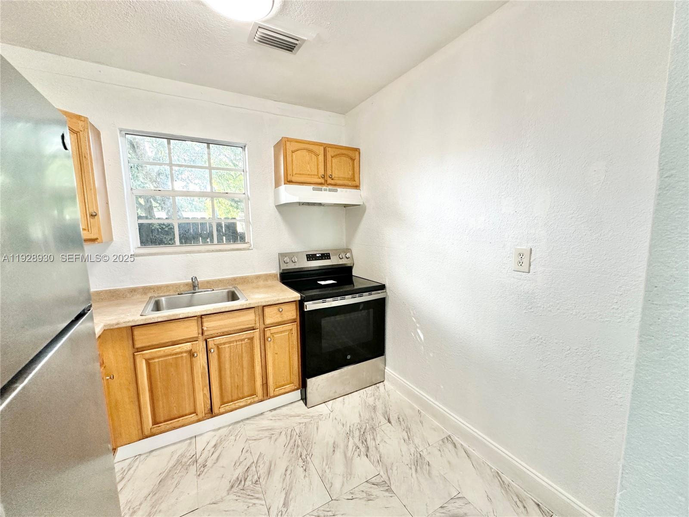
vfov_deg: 85.7
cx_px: 344
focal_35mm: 14
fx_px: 279
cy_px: 258
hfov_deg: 102.1
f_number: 2.2
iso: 250
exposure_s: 1/120
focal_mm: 2.22
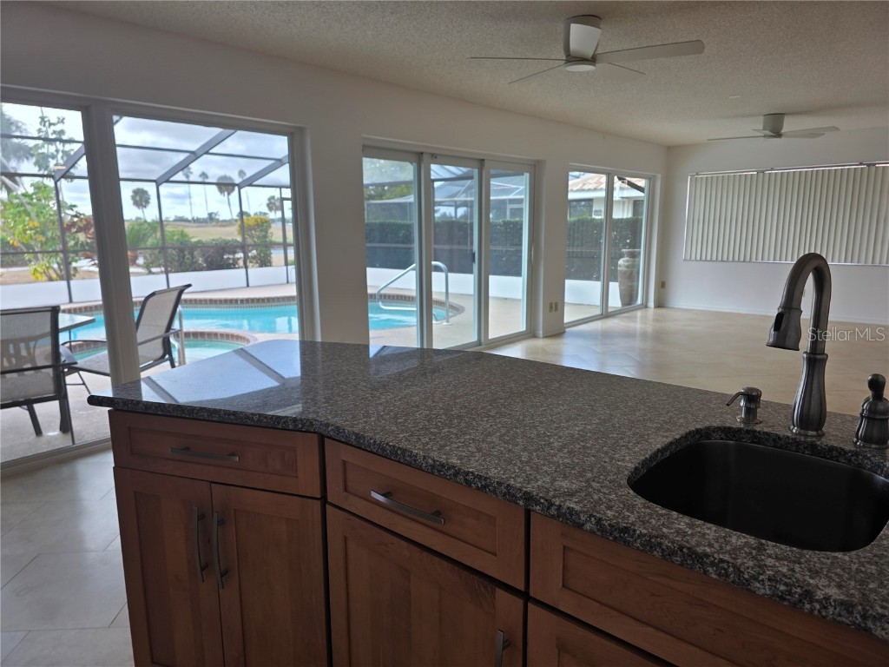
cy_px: 334
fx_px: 591
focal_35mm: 23
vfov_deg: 58.9
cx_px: 444
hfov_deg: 73.9
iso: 32
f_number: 1.7
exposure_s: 1/120
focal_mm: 6.3
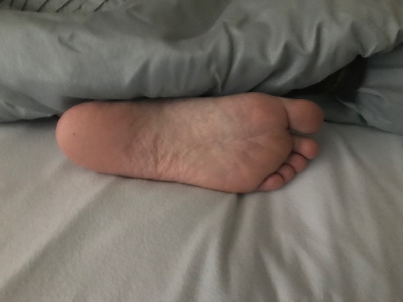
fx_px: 326
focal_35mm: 28
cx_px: 202
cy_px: 151
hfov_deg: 63.4
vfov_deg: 49.7
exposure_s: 1/4
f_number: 1.8
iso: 160
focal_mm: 3.99
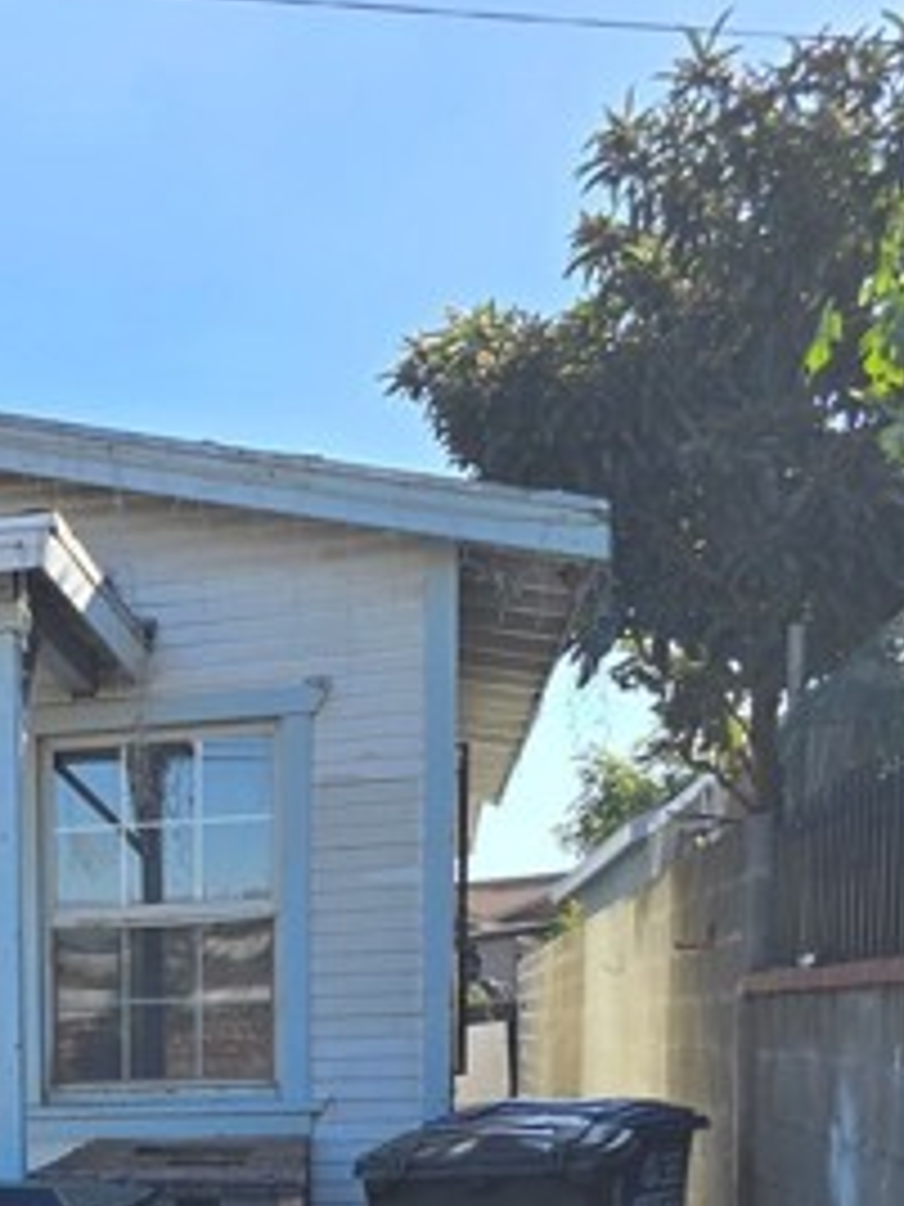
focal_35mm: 55
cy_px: 1296
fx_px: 1915
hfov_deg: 24.3
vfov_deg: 31.4
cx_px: -157
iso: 12
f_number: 1.7
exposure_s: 1/538
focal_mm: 6.3
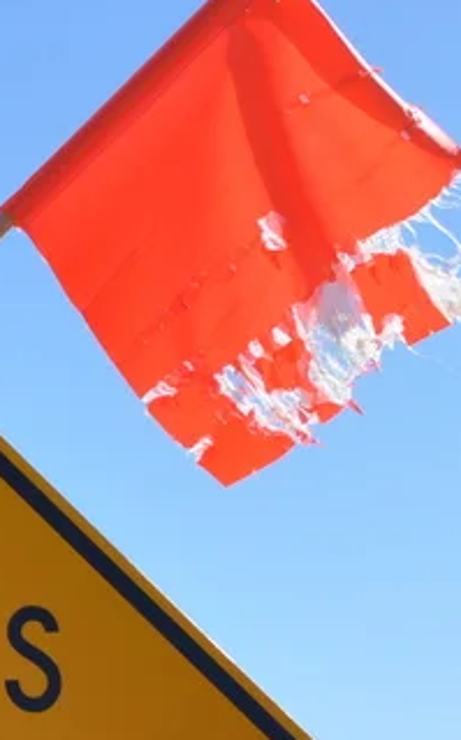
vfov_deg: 11.4
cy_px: 505
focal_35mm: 184
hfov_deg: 7.0
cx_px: -208
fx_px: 3704
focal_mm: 32
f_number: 10
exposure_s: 1/400
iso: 200
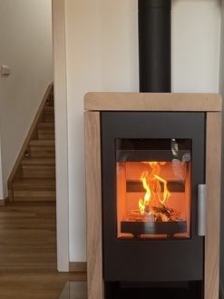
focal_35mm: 47
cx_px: 168
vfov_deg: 40.4
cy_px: 149
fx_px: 405
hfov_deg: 30.4
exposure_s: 1/60
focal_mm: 3
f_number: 1.8
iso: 50
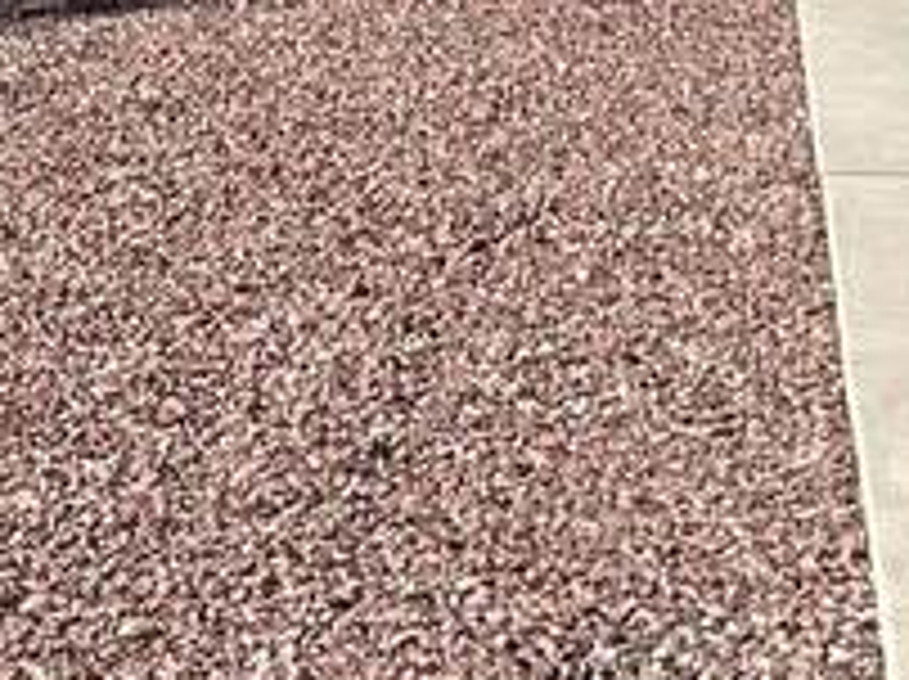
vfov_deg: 8.5
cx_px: 396
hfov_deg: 12.0
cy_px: -703
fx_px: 4328
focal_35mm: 165
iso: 50
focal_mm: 5.7
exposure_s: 1/3356
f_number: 1.5
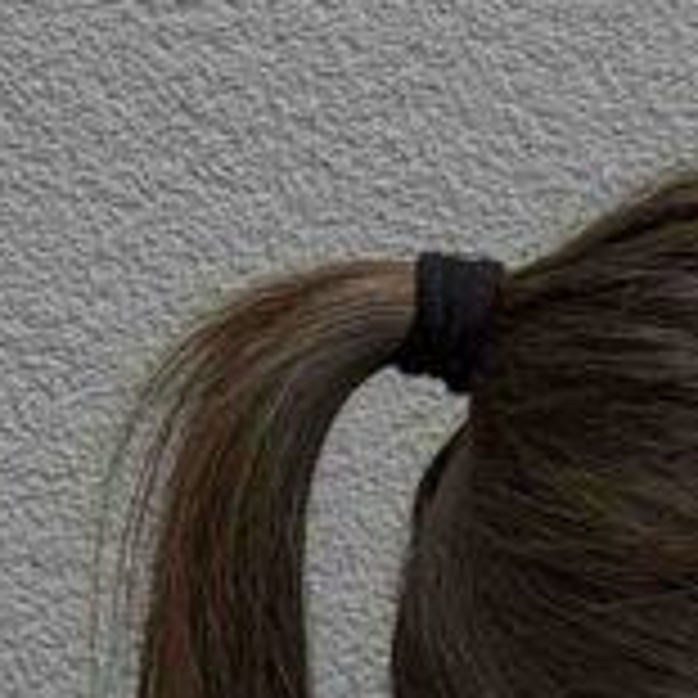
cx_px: 1594
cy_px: 1027
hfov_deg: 6.0
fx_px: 6410
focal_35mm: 281
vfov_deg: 6.2
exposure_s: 1/122
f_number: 1.78
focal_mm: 6.76
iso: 50
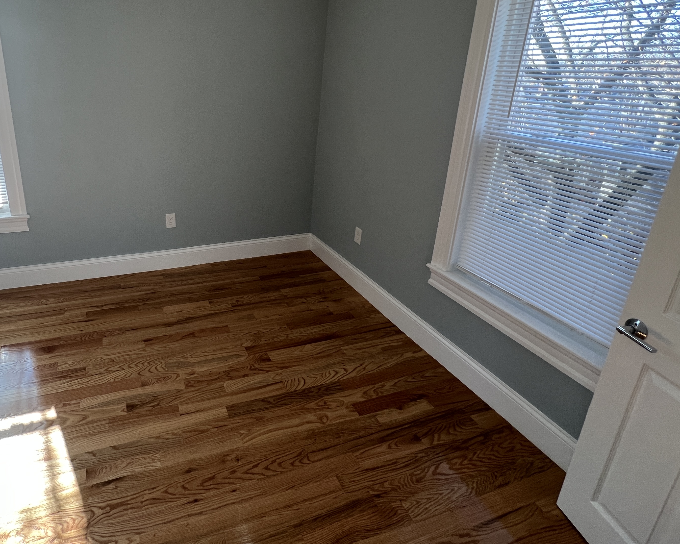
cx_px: 236
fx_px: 382
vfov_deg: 69.7
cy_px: 203
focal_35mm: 19
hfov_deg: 81.0
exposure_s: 1/120
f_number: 1.8
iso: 100
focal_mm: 1.57
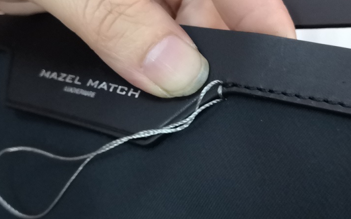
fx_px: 612
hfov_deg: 32.0
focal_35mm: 64
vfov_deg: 20.3
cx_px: 185
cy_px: 75
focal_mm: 3.95
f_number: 2.4
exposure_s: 1/25
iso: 400
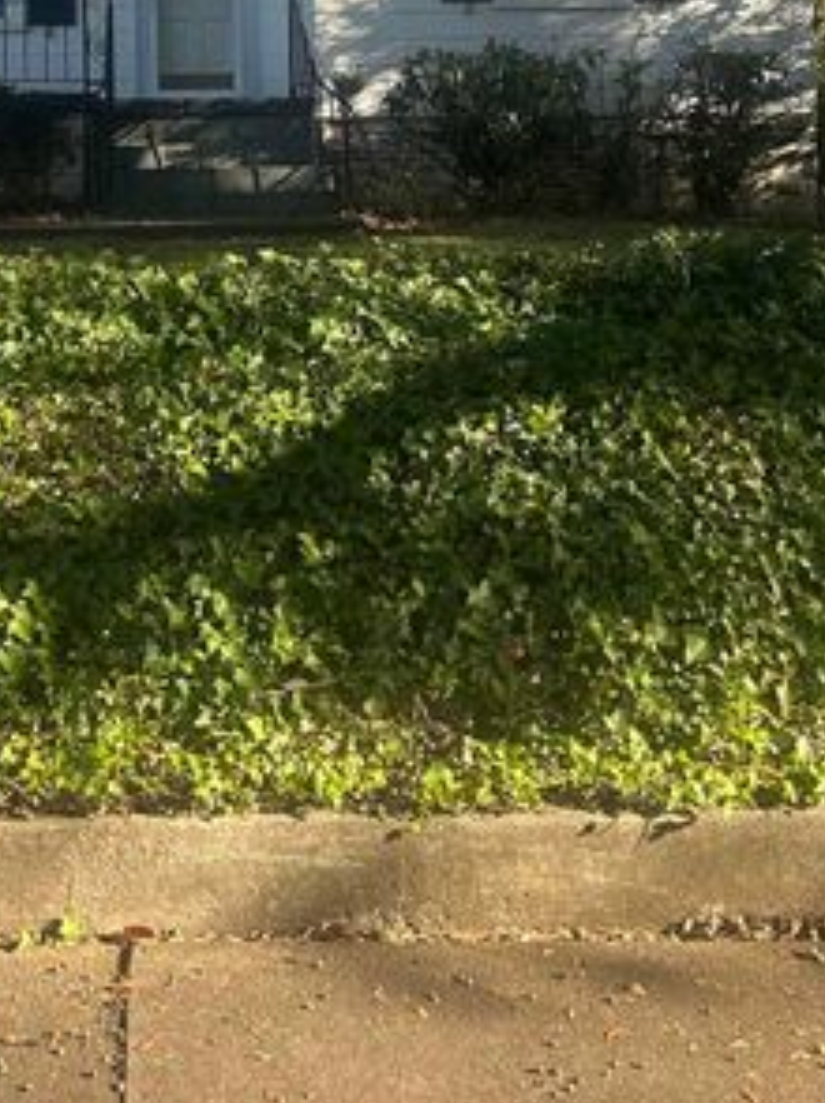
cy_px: 133
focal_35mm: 59
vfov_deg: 31.4
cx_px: 221
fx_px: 1878
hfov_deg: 24.5
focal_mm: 5.7
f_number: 1.5
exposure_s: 1/674
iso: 50
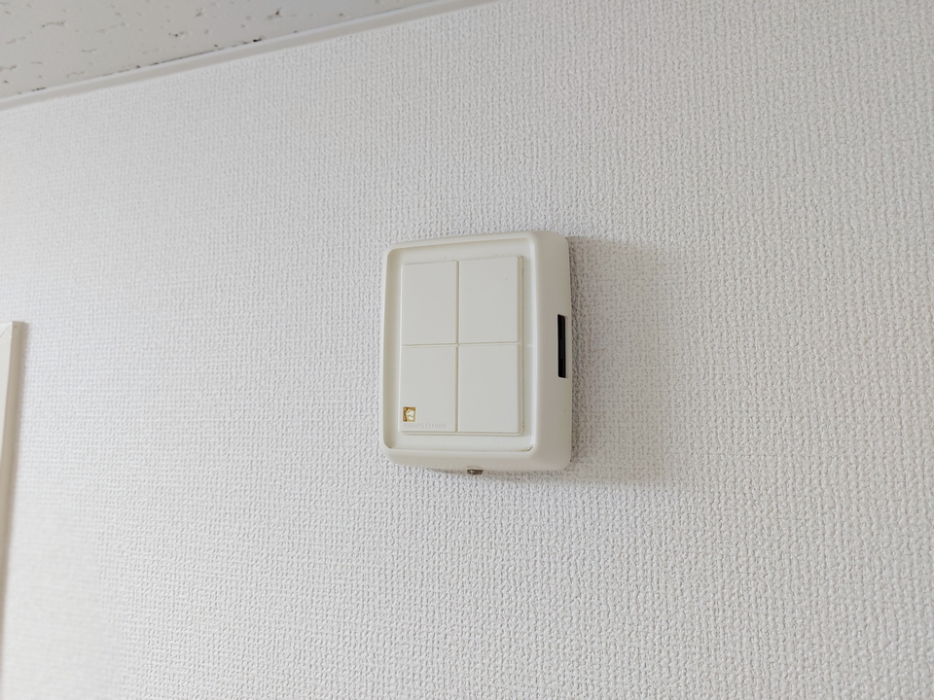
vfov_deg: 56.8
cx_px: 467
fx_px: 648
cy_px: 350
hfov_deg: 71.6
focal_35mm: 24
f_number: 1.8
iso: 32
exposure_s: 1/24
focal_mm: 5.23
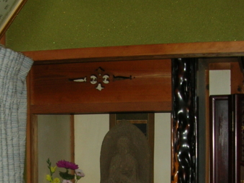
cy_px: 188
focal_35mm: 83
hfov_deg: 23.5
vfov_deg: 17.3
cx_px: 86
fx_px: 585
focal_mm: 5.8
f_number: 2.8
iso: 61
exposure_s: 1/60.1
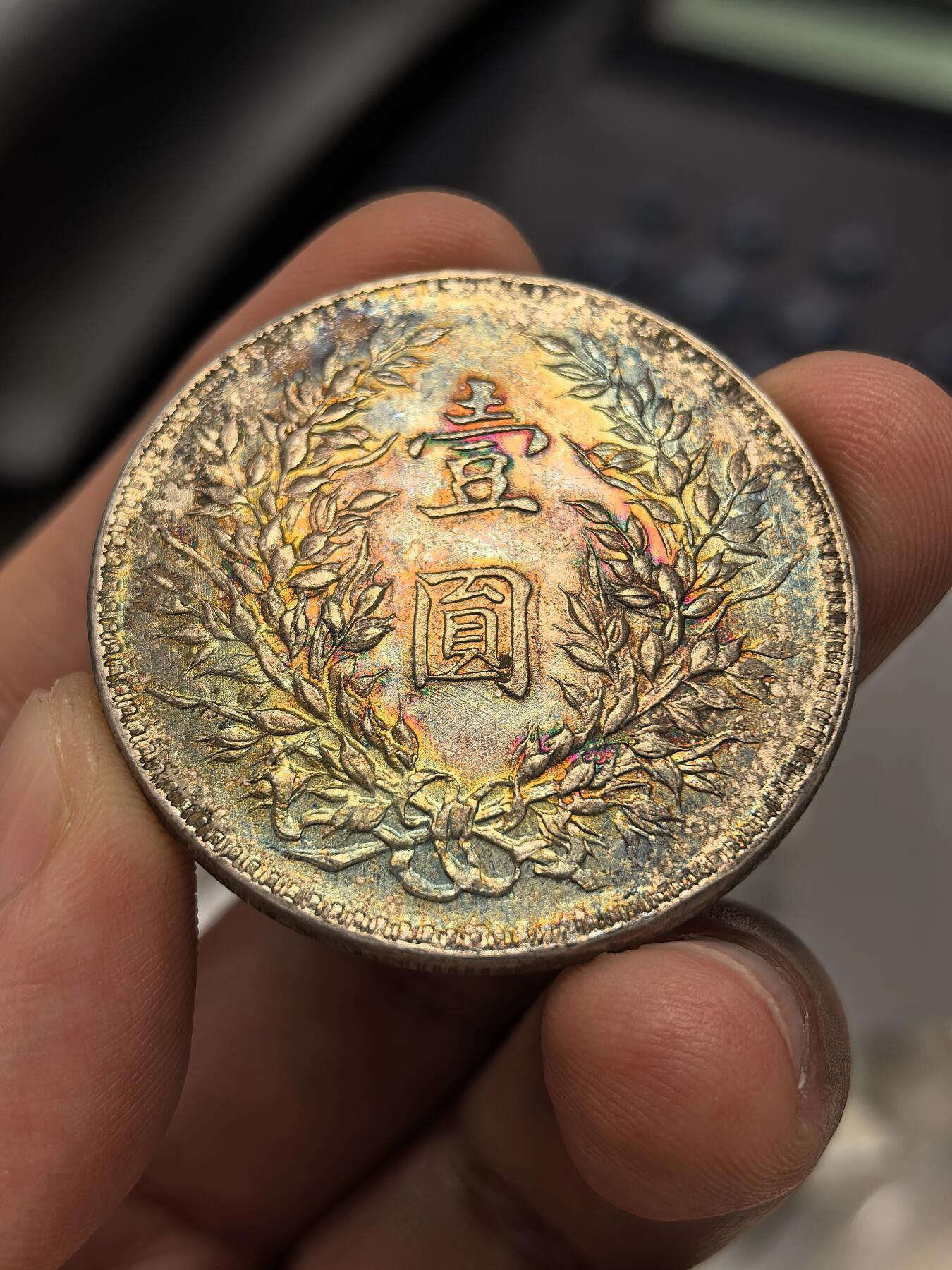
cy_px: 635
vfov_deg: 35.5
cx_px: 476
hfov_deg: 27.0
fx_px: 1980
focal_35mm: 54
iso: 100
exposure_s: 1/100
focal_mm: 6.98
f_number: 2
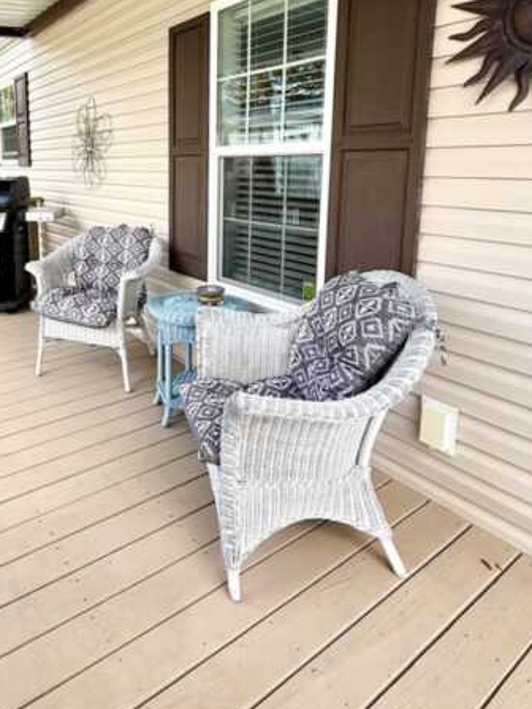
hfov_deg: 54.7
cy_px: 237
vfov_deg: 69.6
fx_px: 492
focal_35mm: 24
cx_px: 147
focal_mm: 2.22
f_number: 2.2
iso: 50
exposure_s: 1/139
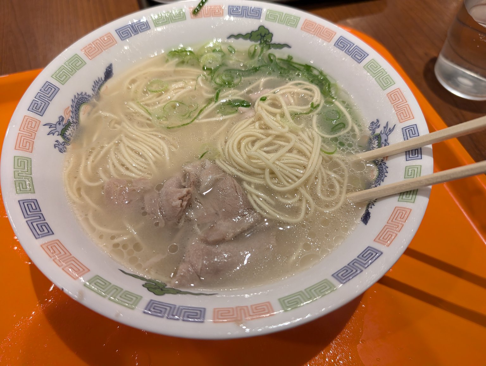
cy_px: 183
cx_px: 243
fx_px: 337
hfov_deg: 71.5
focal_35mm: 24
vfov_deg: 56.9
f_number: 1.68
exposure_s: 1/120
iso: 120
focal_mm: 6.9
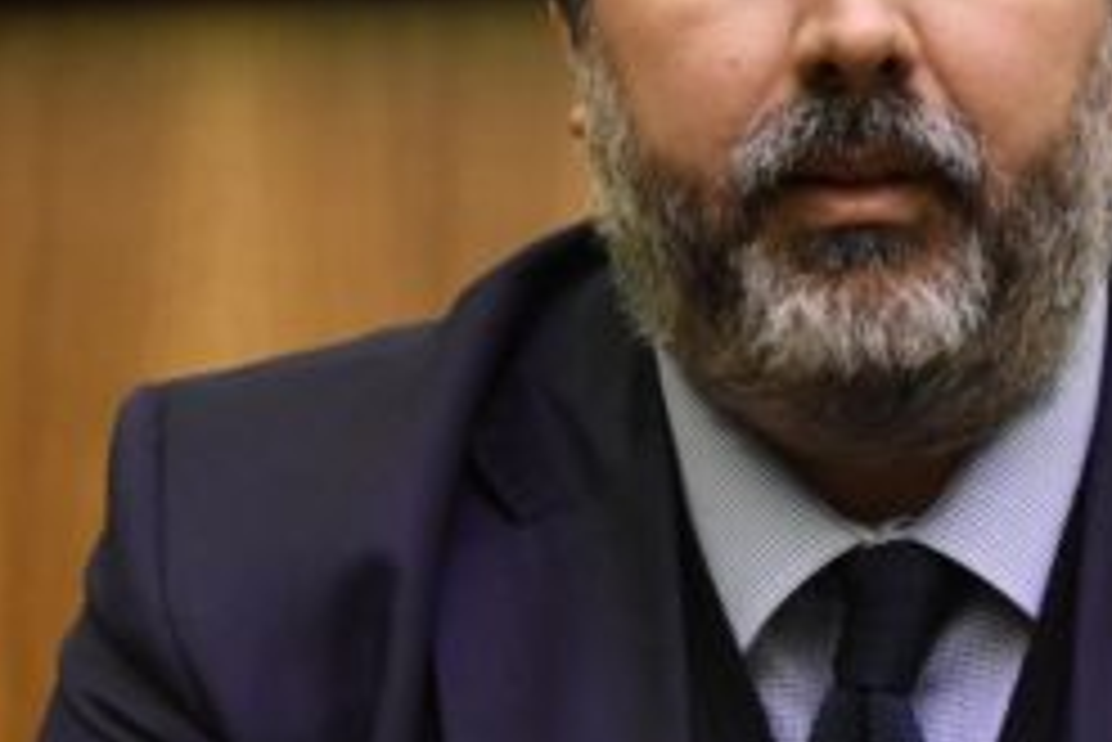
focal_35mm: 168
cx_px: 927
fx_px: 5192
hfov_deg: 12.2
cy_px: 423
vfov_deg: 8.2
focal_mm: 36
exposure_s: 1/320
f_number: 2.8
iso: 3200
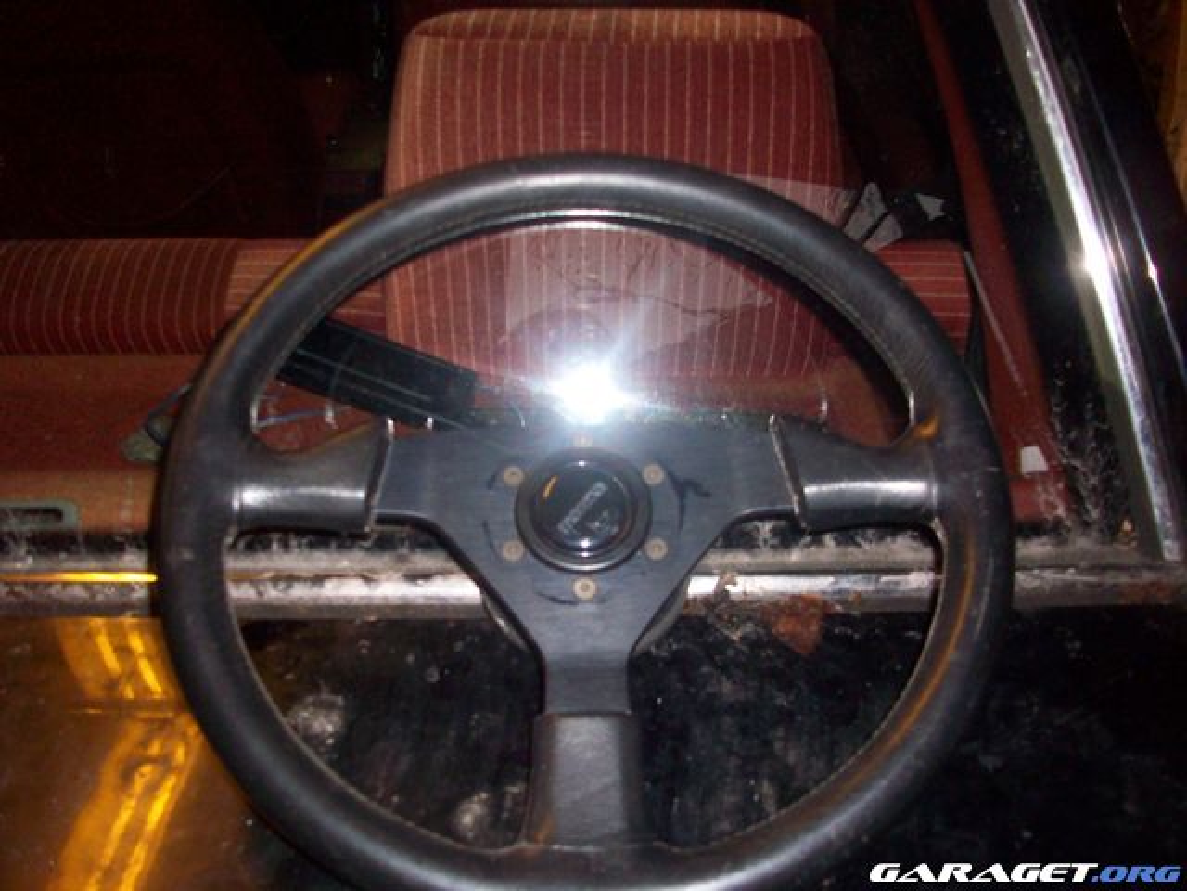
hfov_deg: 54.0
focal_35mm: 34
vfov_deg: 41.8
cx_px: 594
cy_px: 446
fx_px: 1166
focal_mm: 5.7
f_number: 2.8
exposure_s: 1/60
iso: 160
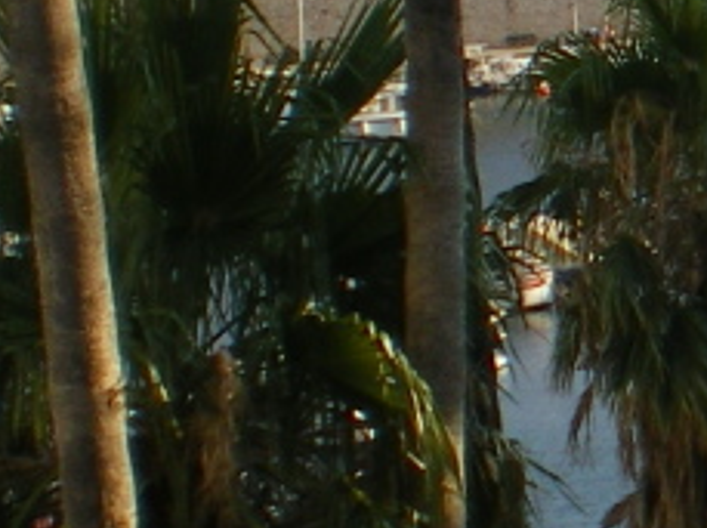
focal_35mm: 189
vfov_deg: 7.8
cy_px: 80
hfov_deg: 9.6
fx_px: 3854
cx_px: 1537
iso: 50
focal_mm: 6.3
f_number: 4.6
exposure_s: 1/250
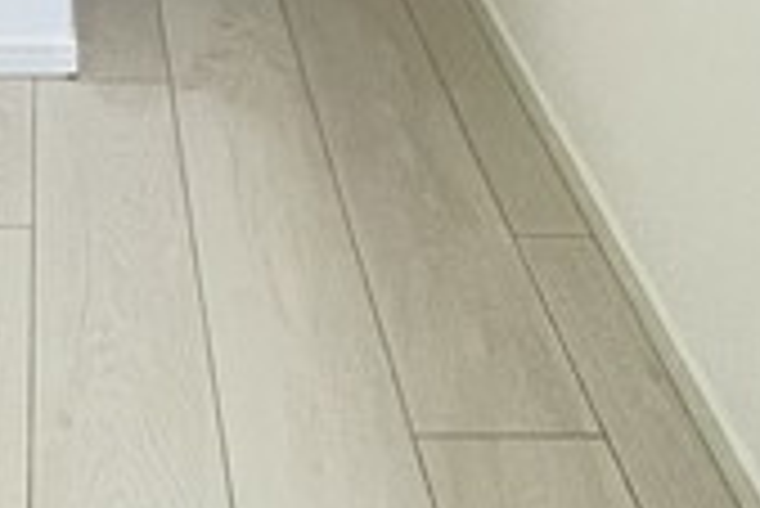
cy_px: -778
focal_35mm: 69
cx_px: 13
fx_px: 1458
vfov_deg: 13.3
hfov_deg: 27.6
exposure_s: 1/72
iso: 320
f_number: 2.4
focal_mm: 1.55
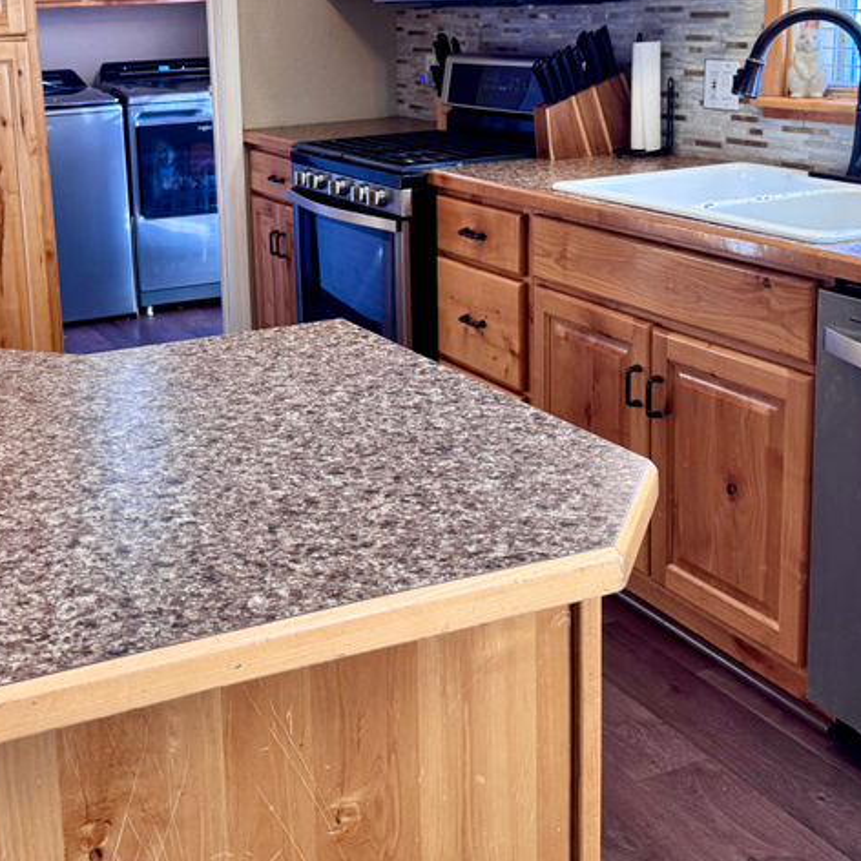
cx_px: 268
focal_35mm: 46
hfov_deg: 36.3
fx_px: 1294
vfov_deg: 36.3
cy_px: 263
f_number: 1.78
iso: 200
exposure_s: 1/120
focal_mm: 6.76
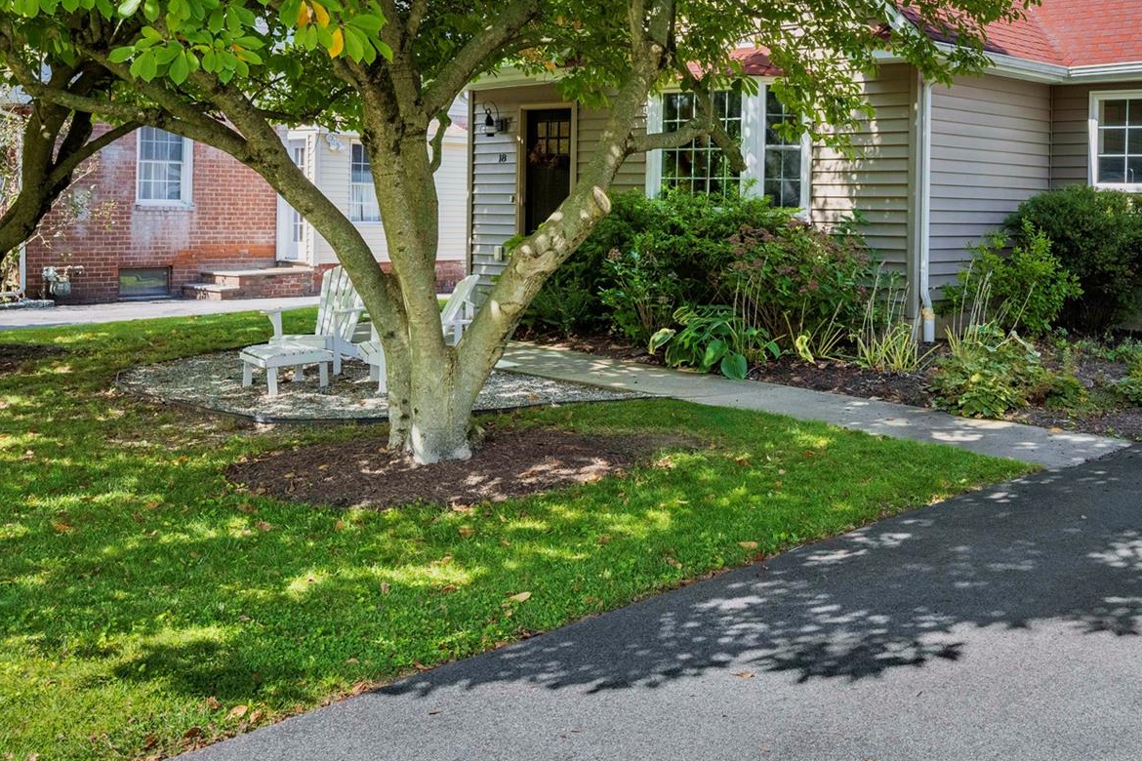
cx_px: 900
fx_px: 1332
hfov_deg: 44.3
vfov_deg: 31.4
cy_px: 209
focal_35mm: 42
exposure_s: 1/800
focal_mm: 24
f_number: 8
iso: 320
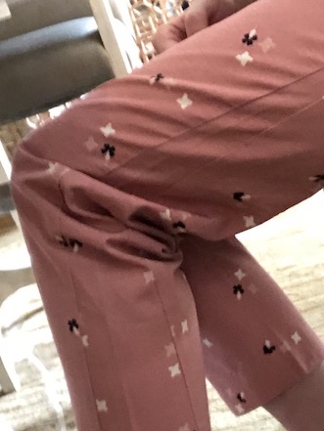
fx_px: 723
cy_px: 260
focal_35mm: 58
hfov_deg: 25.2
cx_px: 199
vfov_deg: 33.1
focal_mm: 2.87
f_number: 2.2
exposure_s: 1/17
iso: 800
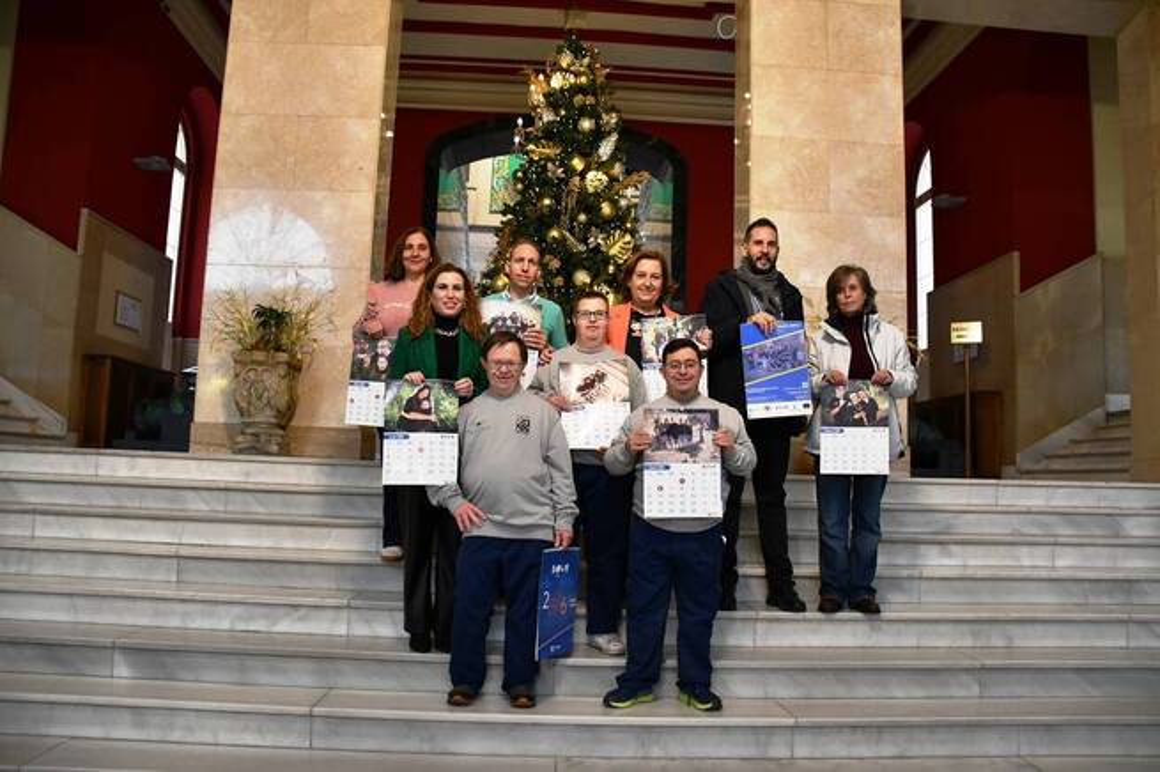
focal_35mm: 27
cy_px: 386
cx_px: 580
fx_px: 870
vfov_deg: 47.9
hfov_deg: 67.4
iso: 1800
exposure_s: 1/125
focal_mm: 18
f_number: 3.5
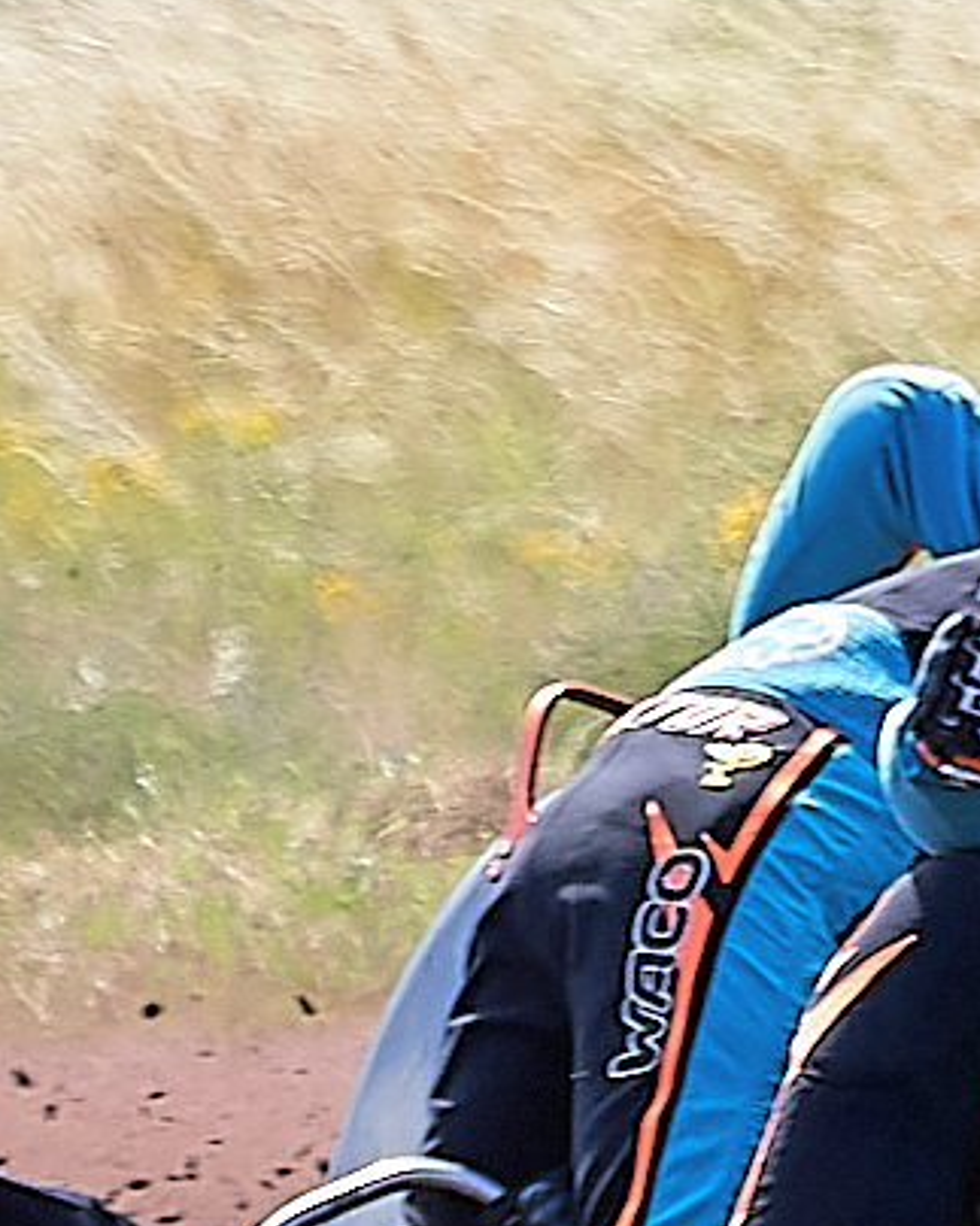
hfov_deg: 0.9
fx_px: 64776
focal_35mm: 1786
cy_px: 1011
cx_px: 234
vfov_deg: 1.1
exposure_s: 1/800
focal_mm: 400
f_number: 5.6
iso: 320
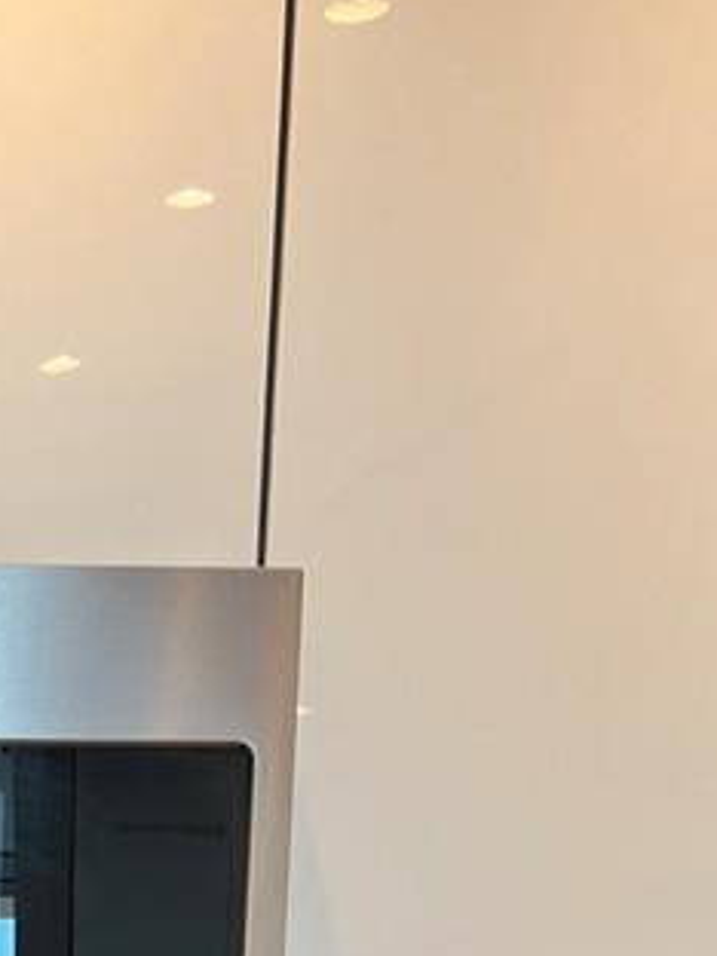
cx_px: -503
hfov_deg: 13.5
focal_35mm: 100
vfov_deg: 17.0
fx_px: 2762
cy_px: 1581
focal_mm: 5.7
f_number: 1.5
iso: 40
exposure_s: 1/120
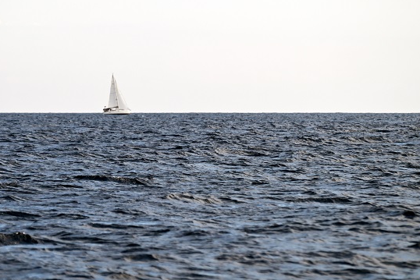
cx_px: 166
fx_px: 4948
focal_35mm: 424
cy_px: 81
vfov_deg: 3.2
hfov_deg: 4.9
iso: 180
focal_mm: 240
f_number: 5.6
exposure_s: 1/1000
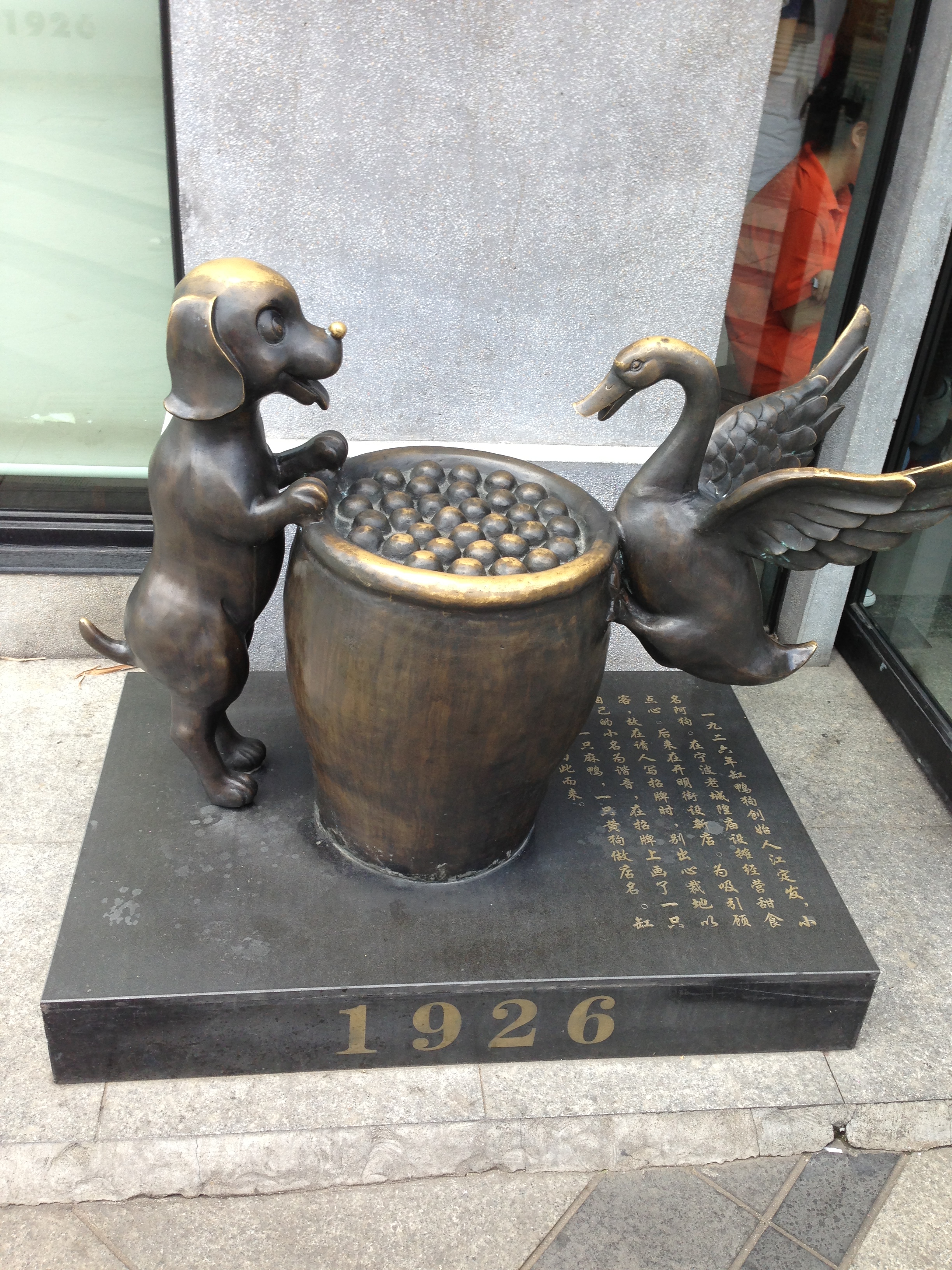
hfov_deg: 42.9
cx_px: 476
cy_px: 635
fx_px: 1210
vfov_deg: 55.4
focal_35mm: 33
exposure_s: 1/125
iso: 50
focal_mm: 4.13
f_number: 2.4
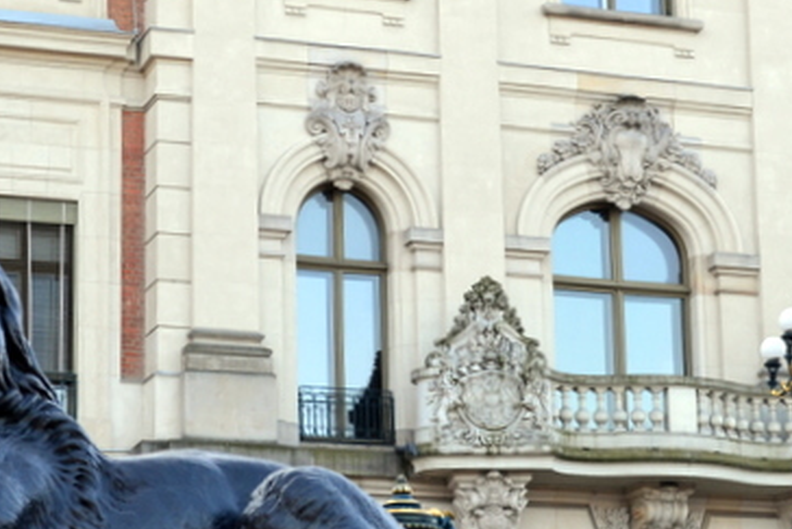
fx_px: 2465
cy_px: 462
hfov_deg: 18.2
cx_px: 333
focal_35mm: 112
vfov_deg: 12.2
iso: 400
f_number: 8
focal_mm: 34
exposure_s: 1/80
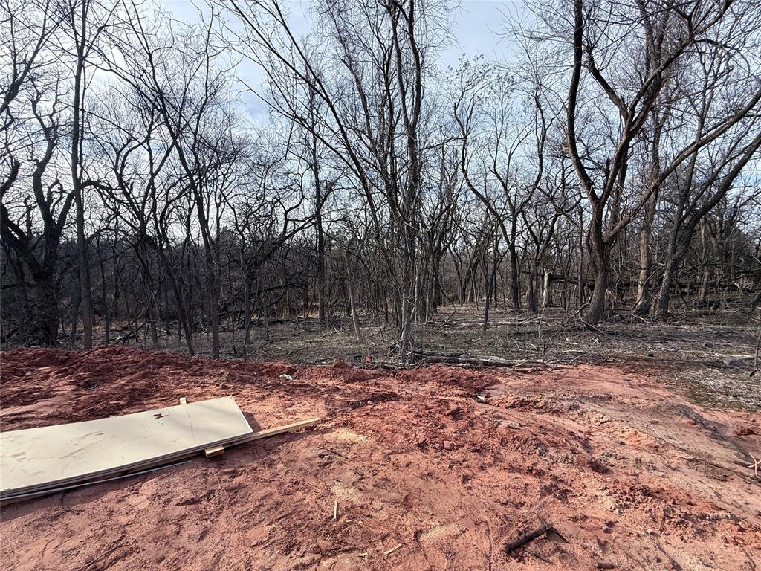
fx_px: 308
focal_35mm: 14
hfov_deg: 102.1
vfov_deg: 85.7
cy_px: 286
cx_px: 380
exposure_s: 1/564
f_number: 2.2
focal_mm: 2.22
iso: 64
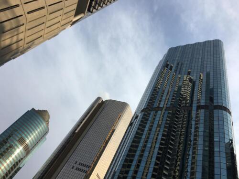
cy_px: 90
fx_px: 200
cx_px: 120
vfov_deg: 48.2
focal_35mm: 29
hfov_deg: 61.7
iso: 25
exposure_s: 1/1350
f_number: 2.2
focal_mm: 4.15
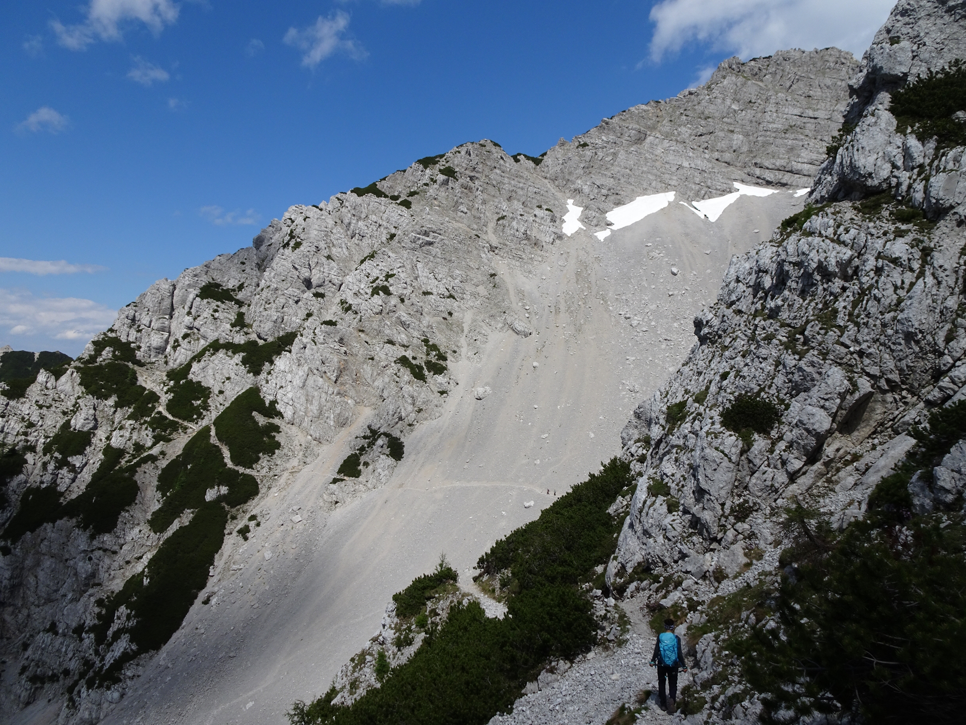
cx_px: 483
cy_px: 362
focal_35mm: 24
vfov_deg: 56.8
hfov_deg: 71.6
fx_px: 670
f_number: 3.5
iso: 80
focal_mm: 4.1
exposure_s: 1/1600
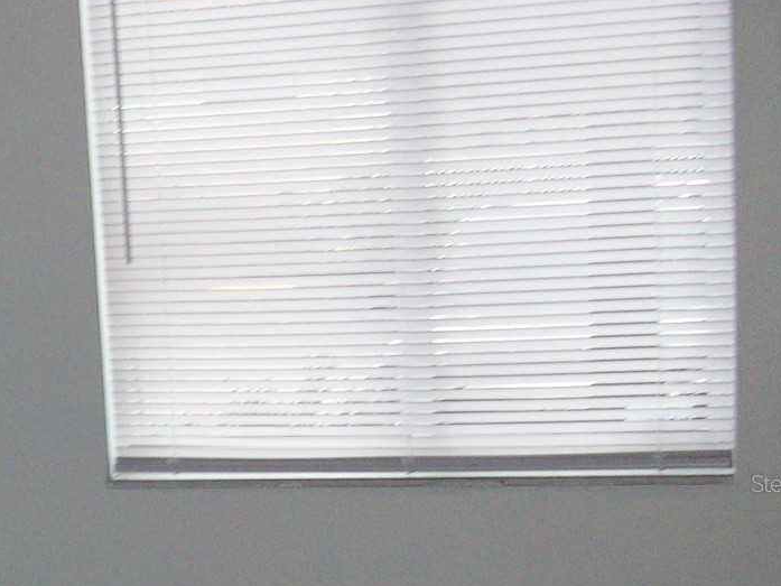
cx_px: -39
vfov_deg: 18.7
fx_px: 1760
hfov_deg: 23.7
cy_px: 483
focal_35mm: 78
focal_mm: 5.7
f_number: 2.8
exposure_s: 1/60
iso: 160
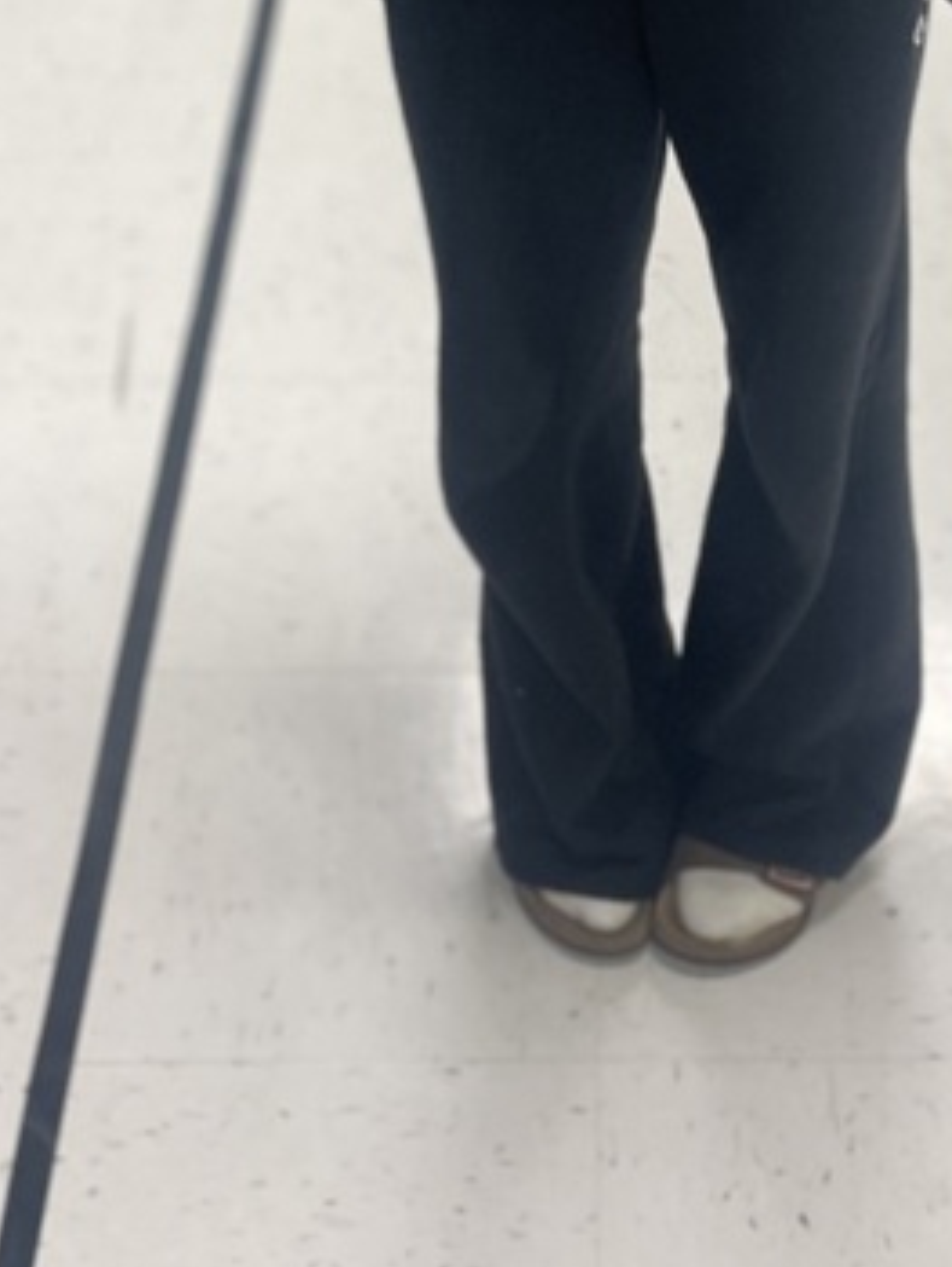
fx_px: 2783
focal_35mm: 76
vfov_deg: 23.5
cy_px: -239
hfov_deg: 19.4
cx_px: 608
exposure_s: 1/60
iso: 80
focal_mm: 4.2
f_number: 1.6
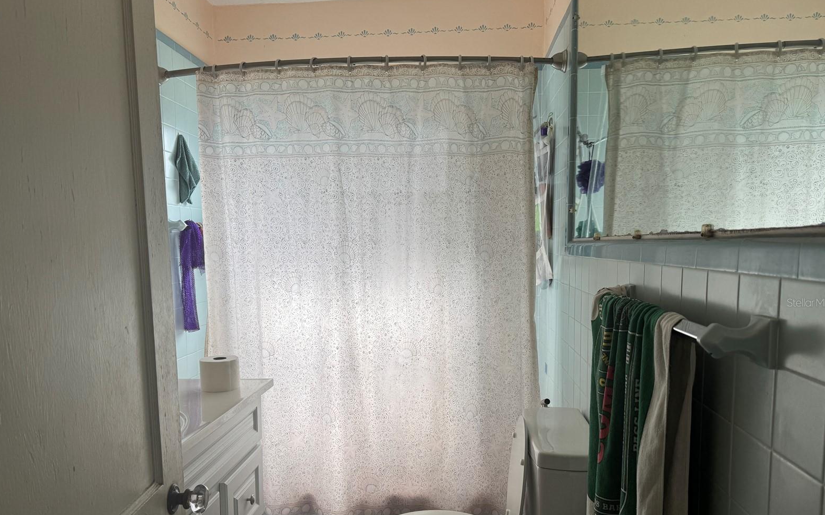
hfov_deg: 70.4
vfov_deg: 47.4
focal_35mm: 26
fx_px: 584
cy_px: 302
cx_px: 415
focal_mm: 6.76
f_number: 1.78
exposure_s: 1/439
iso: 80
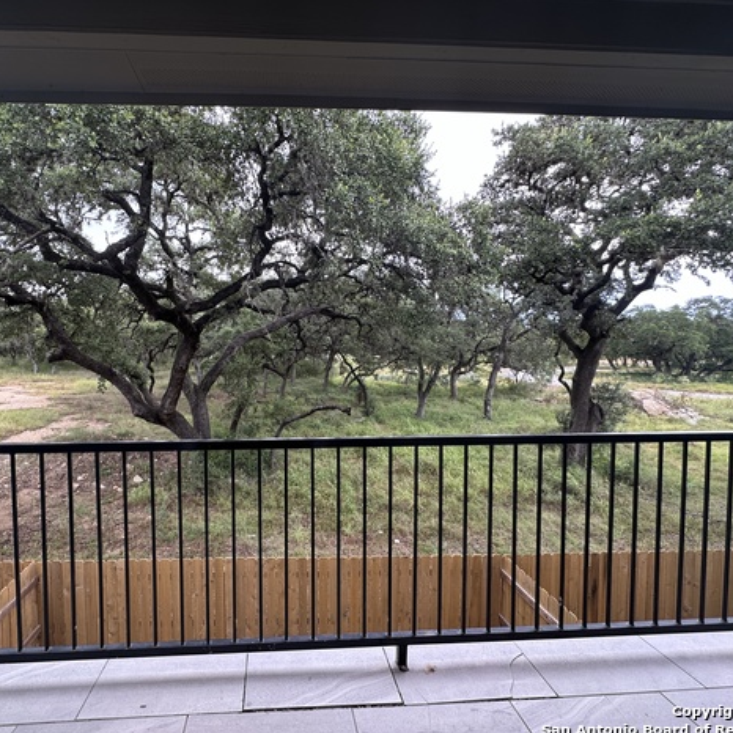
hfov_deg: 83.0
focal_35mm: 17
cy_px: 362
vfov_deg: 84.0
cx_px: 294
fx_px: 407
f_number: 2.2
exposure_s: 1/99
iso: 64
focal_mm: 2.22
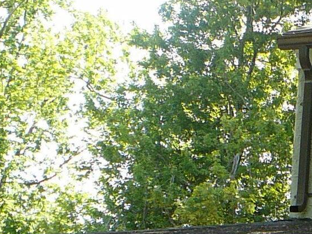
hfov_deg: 13.8
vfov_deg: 10.9
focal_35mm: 134
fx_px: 1208
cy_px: 265
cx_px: 465
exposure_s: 1/160
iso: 80
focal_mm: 5.2
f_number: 2.8
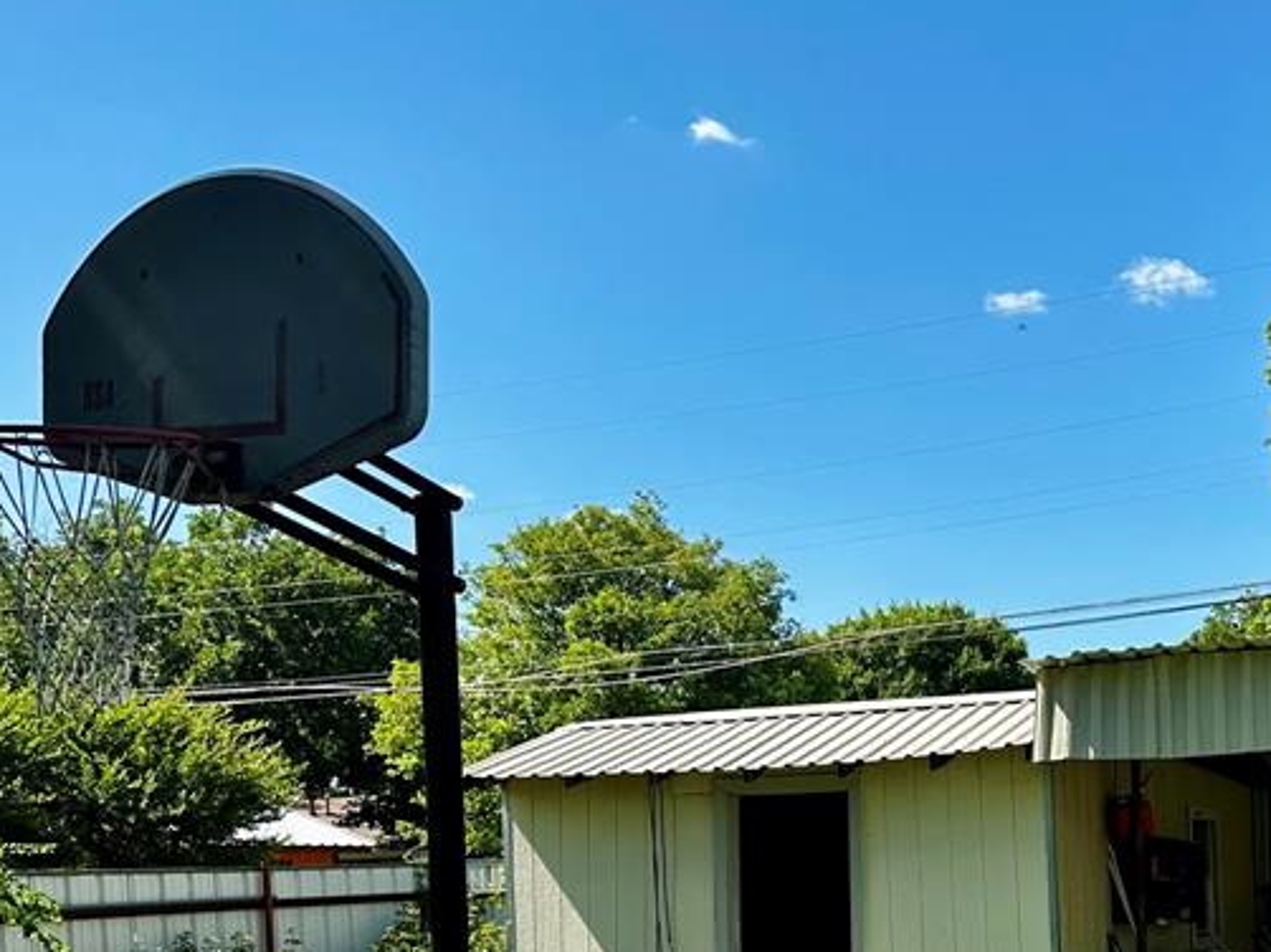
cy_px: 942
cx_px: 1048
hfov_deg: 37.3
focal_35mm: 49
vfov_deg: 28.0
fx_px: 1798
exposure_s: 1/2203
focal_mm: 6.86
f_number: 1.78
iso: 80
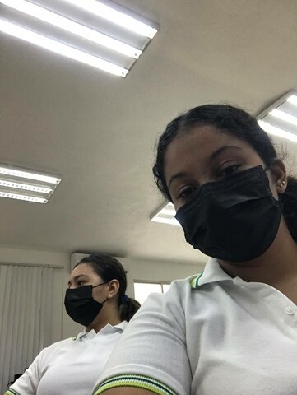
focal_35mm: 32
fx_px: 365
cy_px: 198
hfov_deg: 44.2
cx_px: 148
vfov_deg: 56.8
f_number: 2.2
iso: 40
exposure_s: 1/30
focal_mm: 2.87
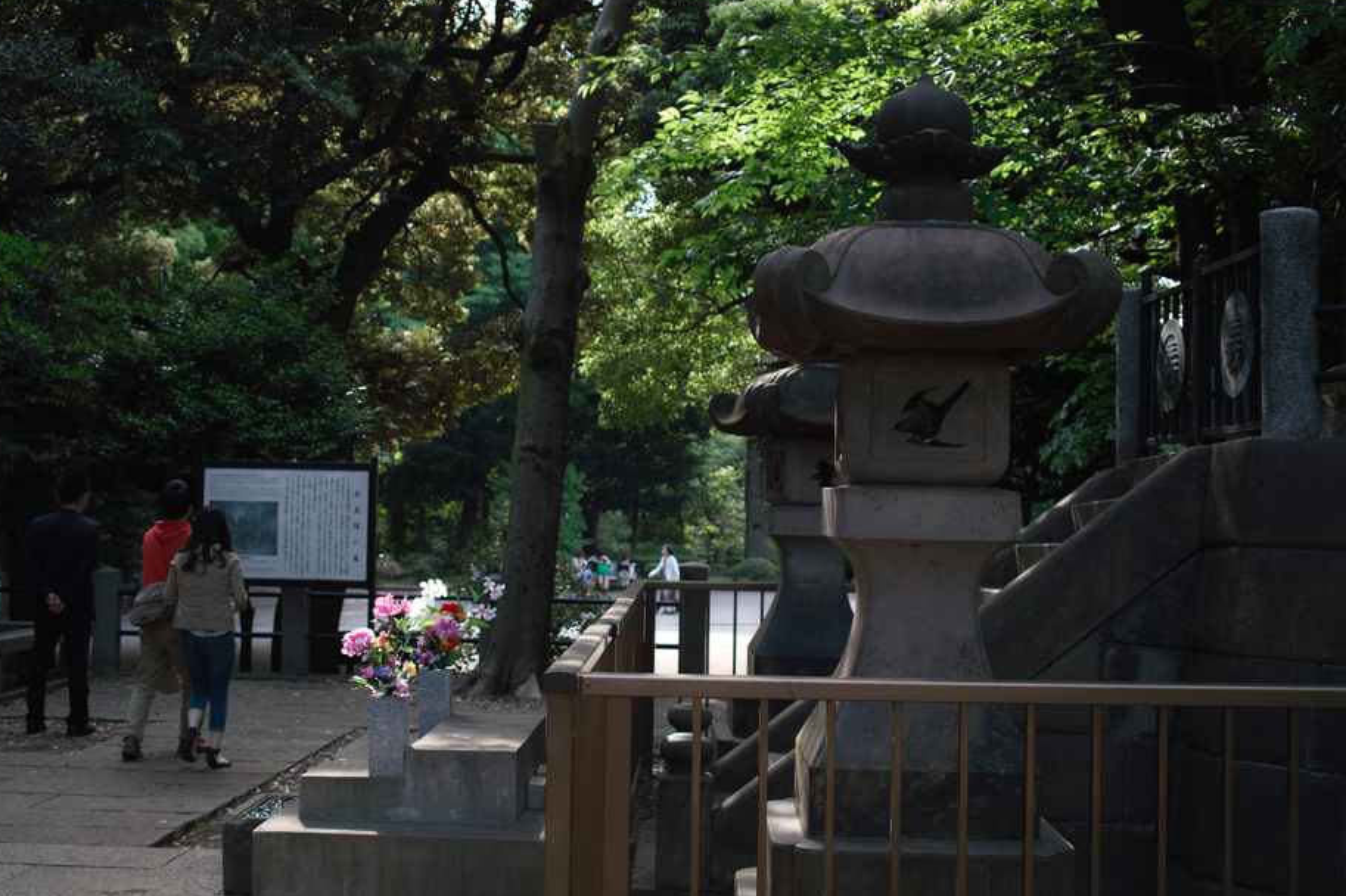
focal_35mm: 46
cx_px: 615
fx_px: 1719
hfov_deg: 42.7
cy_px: 414
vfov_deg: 29.2
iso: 100
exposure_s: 1/100
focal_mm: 24.2
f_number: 2.8
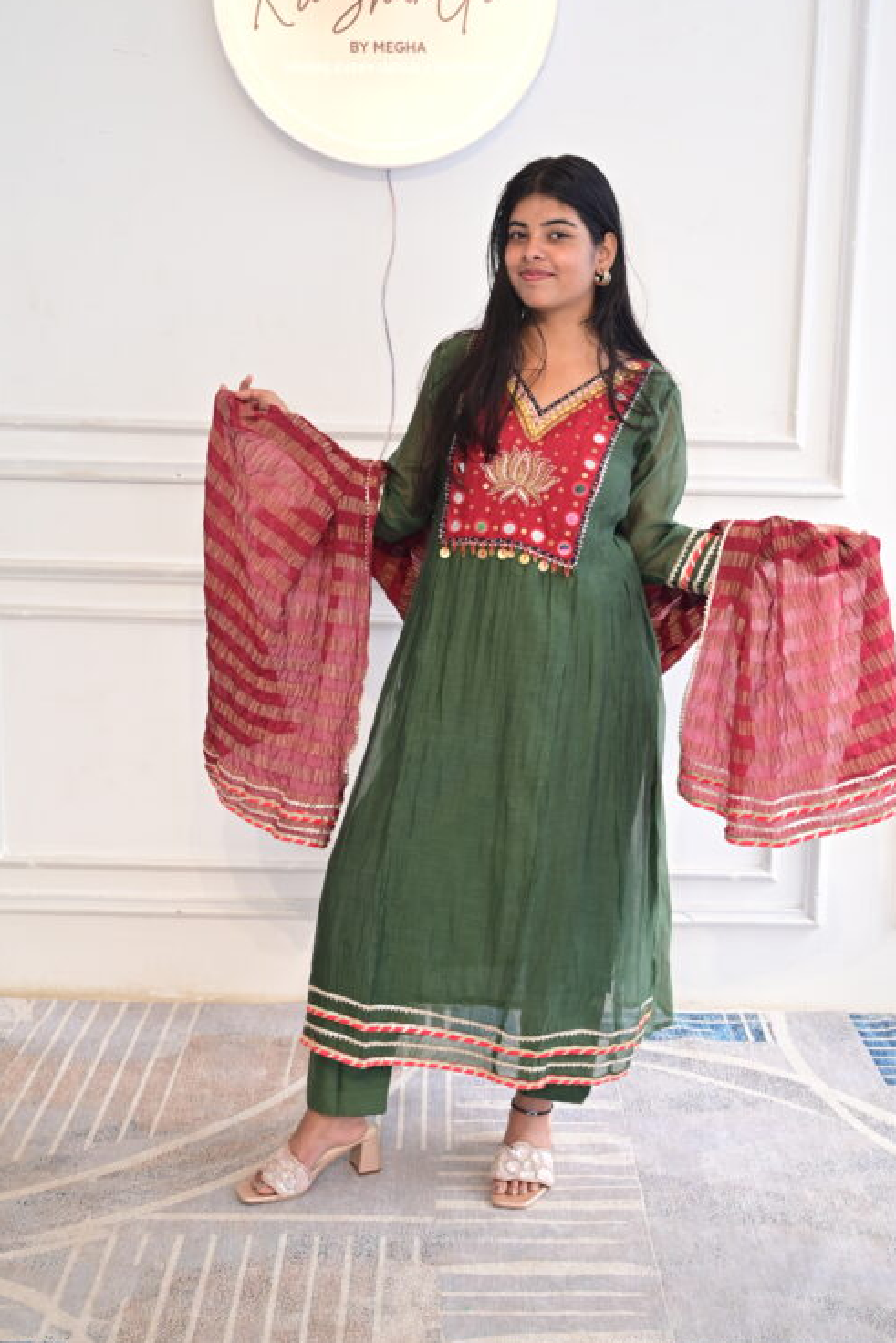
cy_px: 609
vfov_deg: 44.4
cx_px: 485
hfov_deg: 30.5
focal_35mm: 44
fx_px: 1642
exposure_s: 1/125
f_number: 5.6
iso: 250
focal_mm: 36
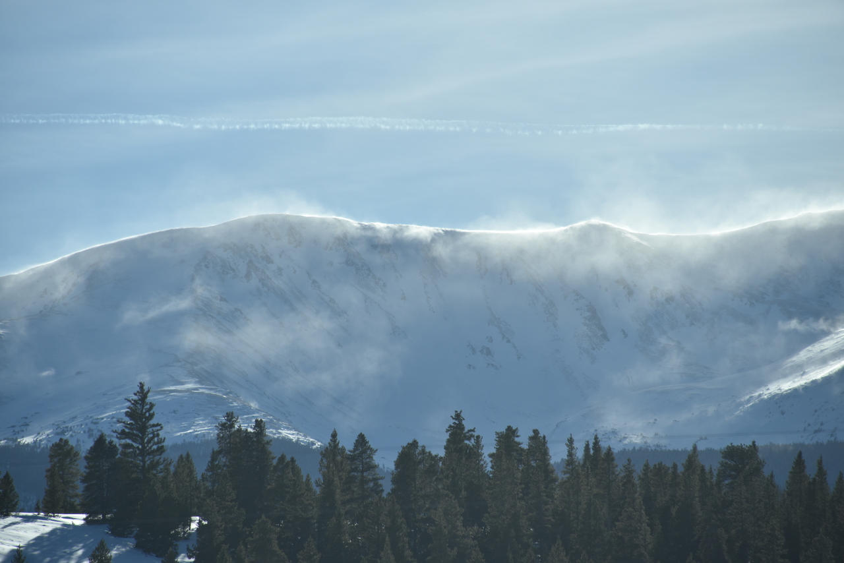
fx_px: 7034
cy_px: 282
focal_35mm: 300
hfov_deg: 6.9
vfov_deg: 4.6
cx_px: 422
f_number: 9
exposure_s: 1/640
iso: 100
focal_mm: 300
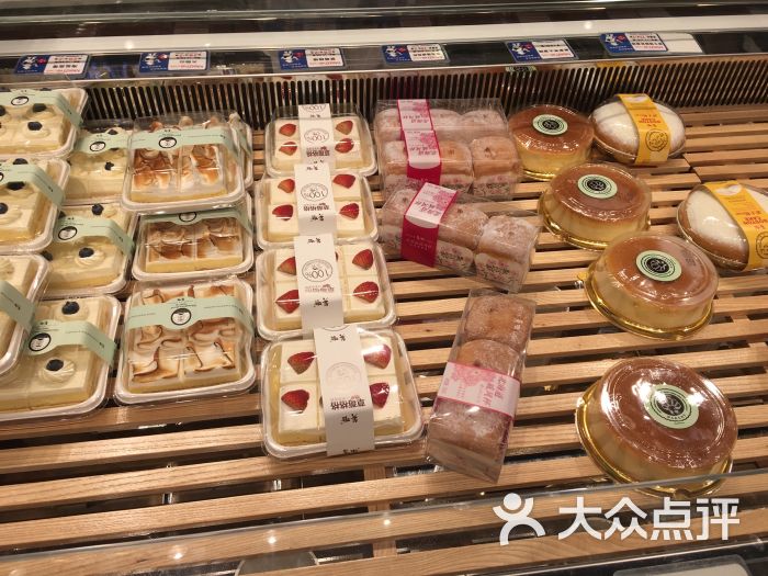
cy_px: 288
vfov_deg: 48.2
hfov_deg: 61.7
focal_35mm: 29
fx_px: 643
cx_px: 384
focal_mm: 4.15
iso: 25
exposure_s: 1/208
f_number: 2.2
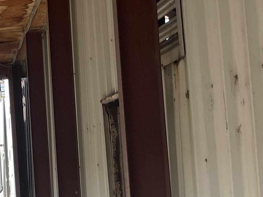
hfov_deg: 17.5
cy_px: 112
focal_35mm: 93
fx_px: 706
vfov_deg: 15.9
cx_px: -194
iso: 32
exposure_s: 1/1715
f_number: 1.6
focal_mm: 5.1
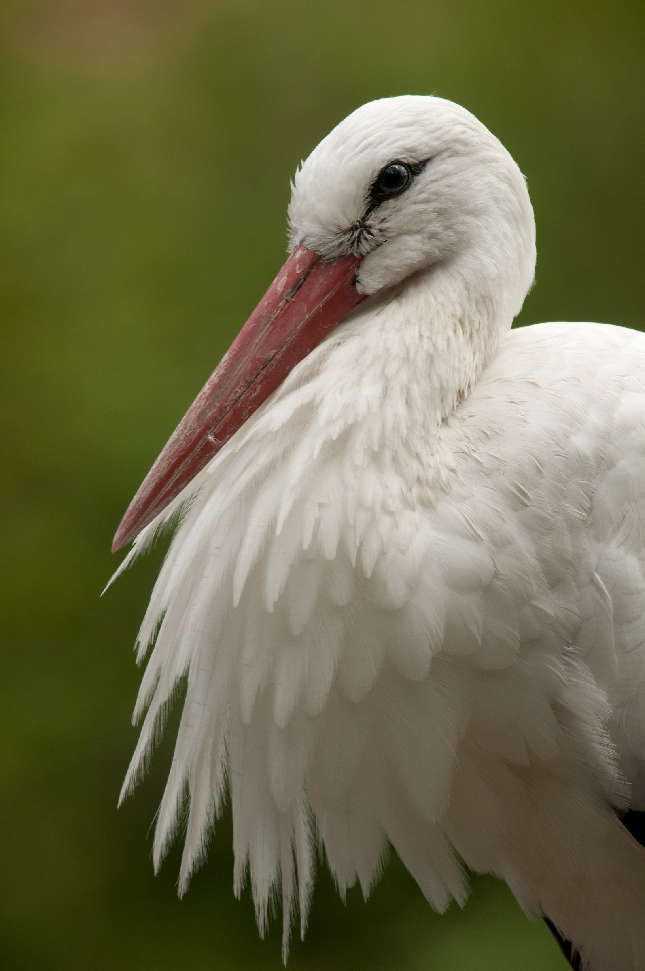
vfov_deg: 2.8
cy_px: 486
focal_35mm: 750
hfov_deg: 1.8
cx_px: 322
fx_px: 20207
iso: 320
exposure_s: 1/400
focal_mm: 500
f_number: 6.7
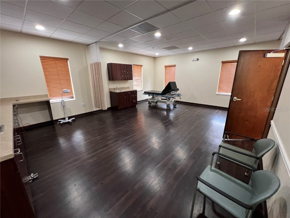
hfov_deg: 106.2
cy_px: 109
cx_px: 145
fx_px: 109
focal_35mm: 13
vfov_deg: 89.9
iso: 400
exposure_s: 1/60
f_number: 1.8
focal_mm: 1.57
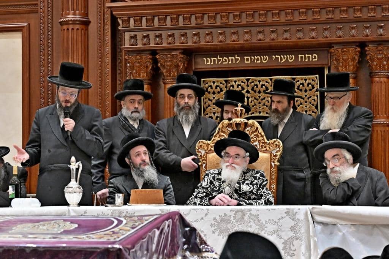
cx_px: 194
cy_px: 130
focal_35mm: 90
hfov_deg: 22.6
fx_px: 972
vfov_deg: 15.2
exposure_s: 1/250
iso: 1250
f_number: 4
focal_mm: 60
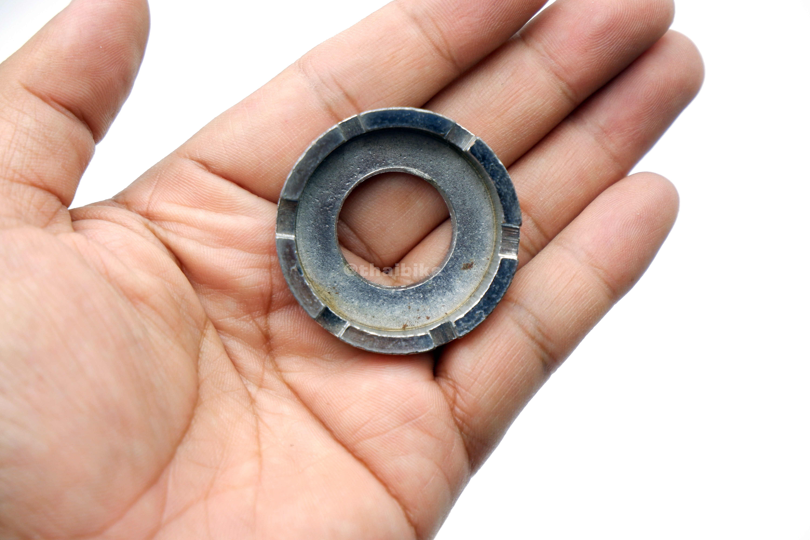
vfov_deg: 20.0
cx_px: 405
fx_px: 1530
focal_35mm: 68
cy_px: 270
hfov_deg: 29.7
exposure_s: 1/110
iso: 400
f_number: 5.6
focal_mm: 45
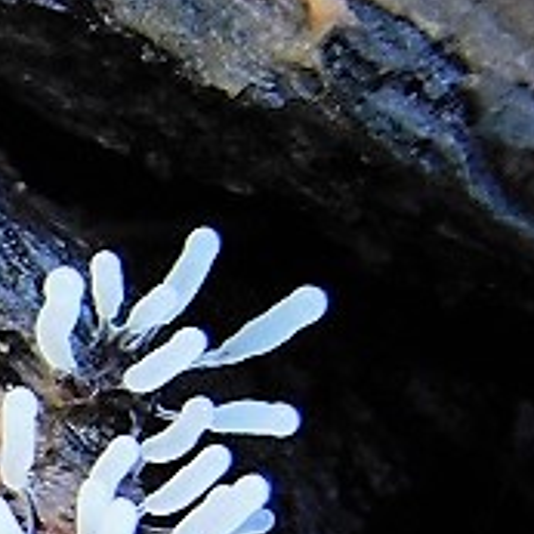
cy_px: 790
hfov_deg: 1.5
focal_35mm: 1201
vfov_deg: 1.5
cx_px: -617
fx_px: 20961
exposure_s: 1/40
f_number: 5.7
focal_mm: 52.2
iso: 800
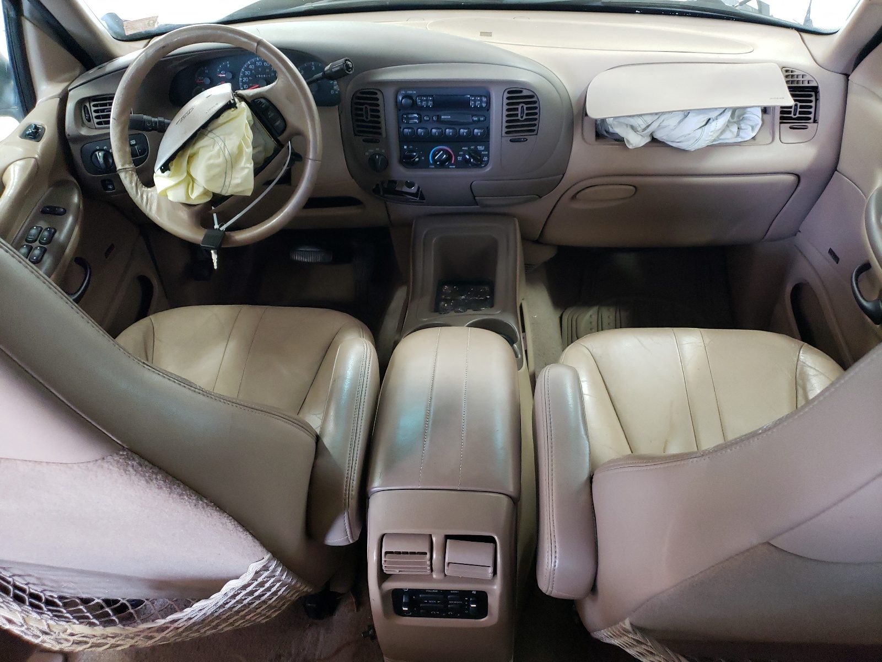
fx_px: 662
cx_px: 441
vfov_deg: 53.1
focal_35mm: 26
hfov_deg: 67.3
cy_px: 331
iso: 280
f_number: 1.5
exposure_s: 1/30
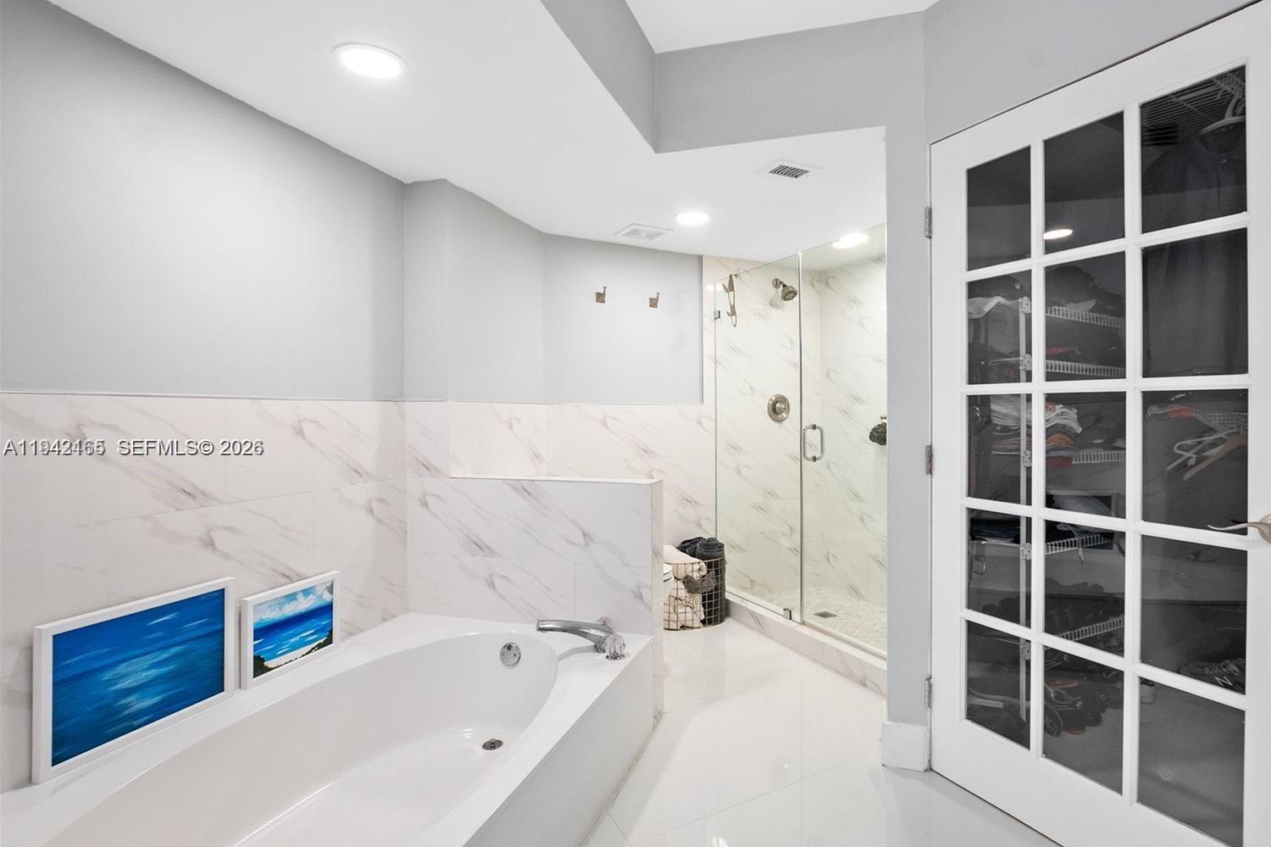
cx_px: 677
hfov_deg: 96.6
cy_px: 449
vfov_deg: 73.6
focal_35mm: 16
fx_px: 565
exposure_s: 1/15
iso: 720
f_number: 8
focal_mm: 10
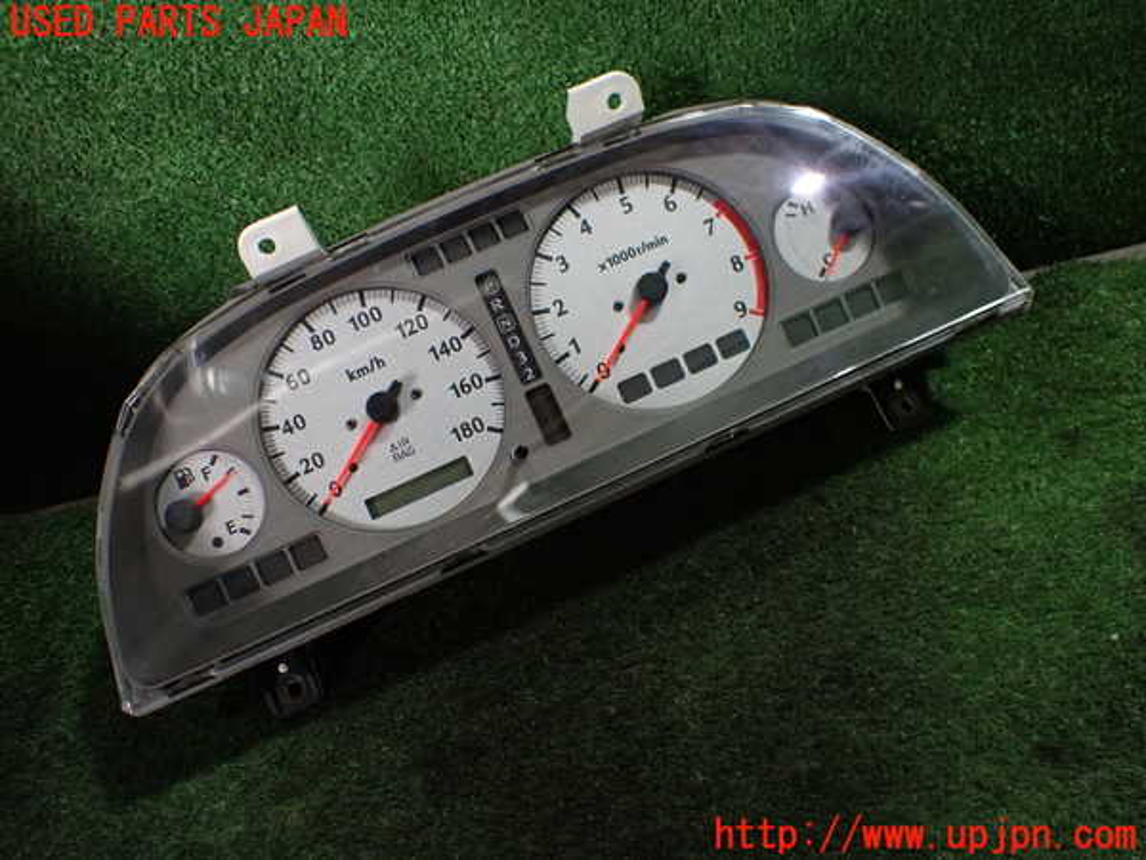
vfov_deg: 46.8
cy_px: 430
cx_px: 573
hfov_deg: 60.0
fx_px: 993
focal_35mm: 30
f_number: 2.3
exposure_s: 1/125
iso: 400
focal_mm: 5.4
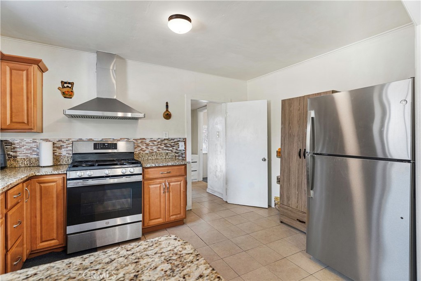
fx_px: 199
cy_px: 140
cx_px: 210
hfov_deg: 93.3
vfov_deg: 70.5
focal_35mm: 17
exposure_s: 1/3
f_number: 5.6
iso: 400
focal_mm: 17
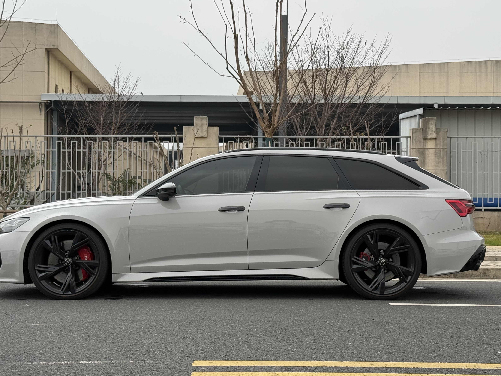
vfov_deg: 24.0
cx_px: 248
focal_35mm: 61
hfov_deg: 31.7
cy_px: 169
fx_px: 883
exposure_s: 1/706
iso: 64
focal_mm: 6.76
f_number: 1.78
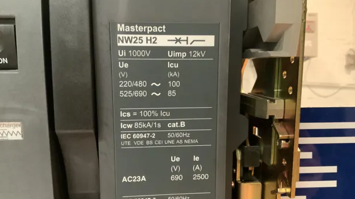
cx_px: 177
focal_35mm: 32
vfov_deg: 36.6
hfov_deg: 61.0
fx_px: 301
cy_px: 116
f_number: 1.8
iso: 400
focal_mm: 3
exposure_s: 1/25
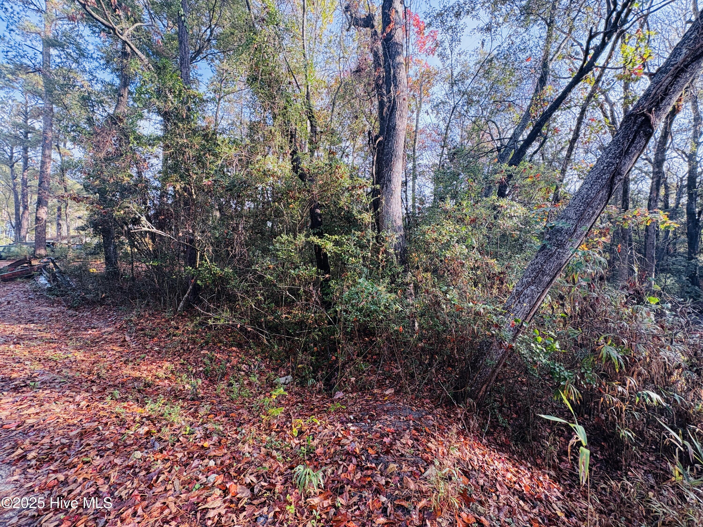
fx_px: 284
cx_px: 352
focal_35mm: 14
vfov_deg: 85.7
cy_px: 264
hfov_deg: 102.1
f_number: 2.2
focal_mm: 2.22
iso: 100
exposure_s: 1/127
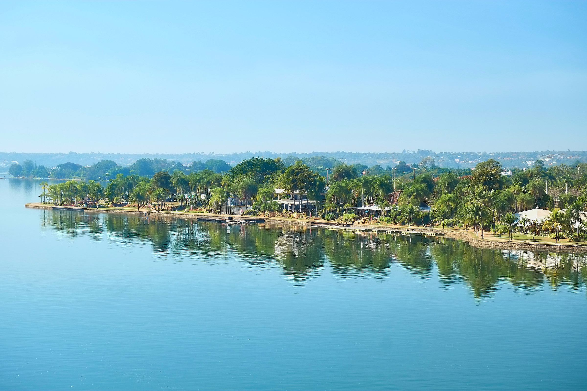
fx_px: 1223
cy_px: 196
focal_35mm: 75
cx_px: 294
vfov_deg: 18.2
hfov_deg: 27.0
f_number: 8
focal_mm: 50
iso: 200
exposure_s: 1/70
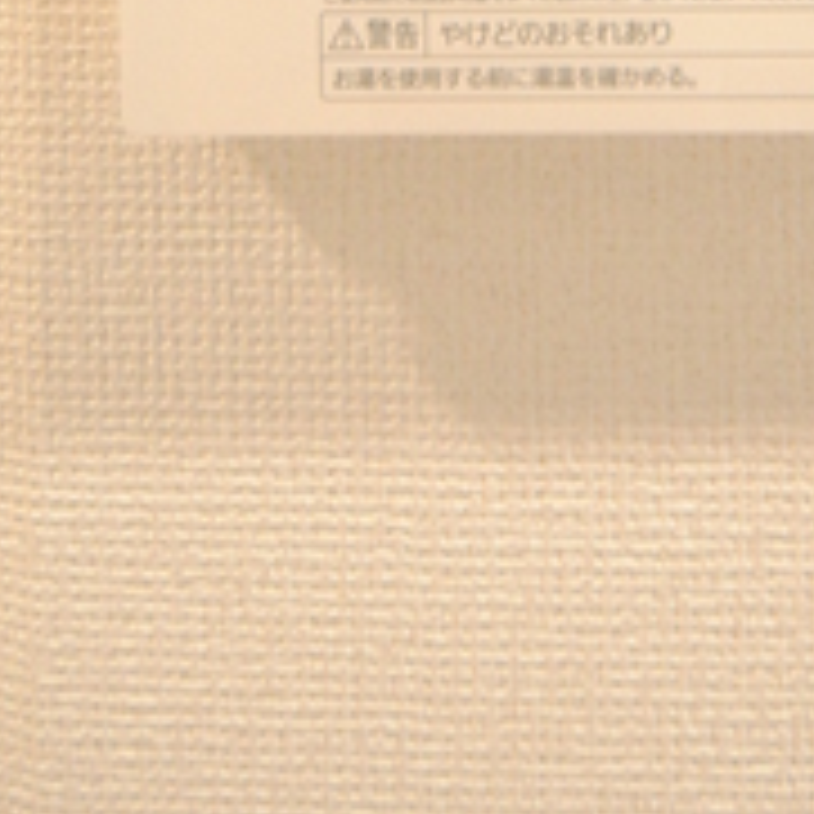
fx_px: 958
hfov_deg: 45.0
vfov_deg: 32.5
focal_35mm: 36
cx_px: 576
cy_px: -279
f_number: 4.5
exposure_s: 1/40
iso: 1600
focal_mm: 8
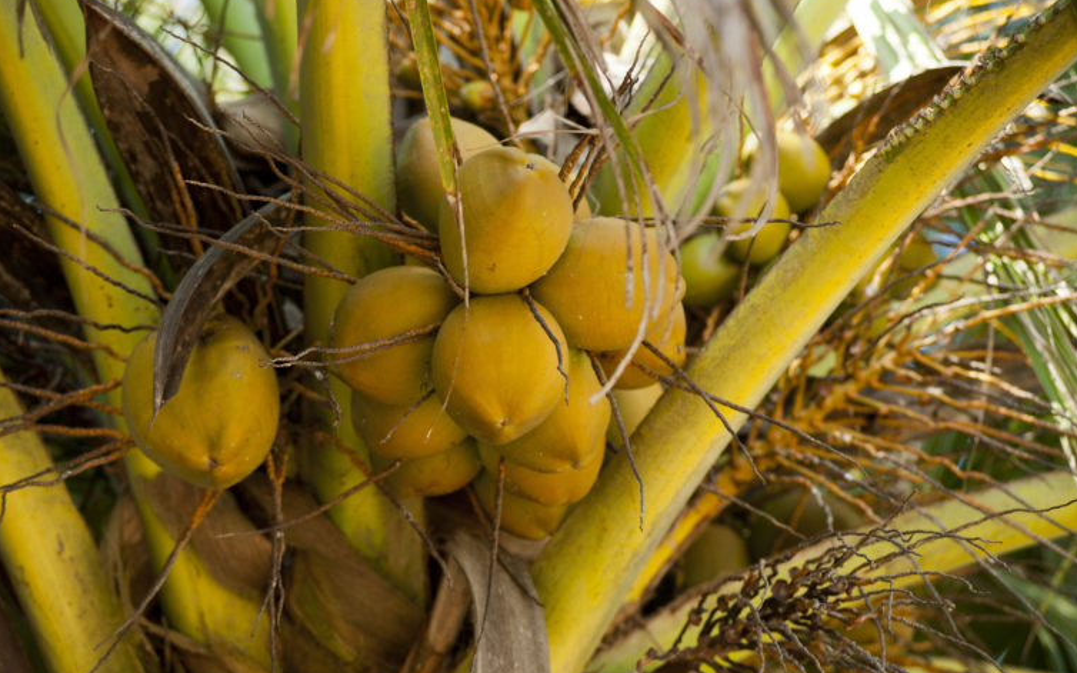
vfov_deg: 10.2
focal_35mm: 128
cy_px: 341
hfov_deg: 16.3
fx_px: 3756
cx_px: 538
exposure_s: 1/320
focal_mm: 125
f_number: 3.5
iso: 200
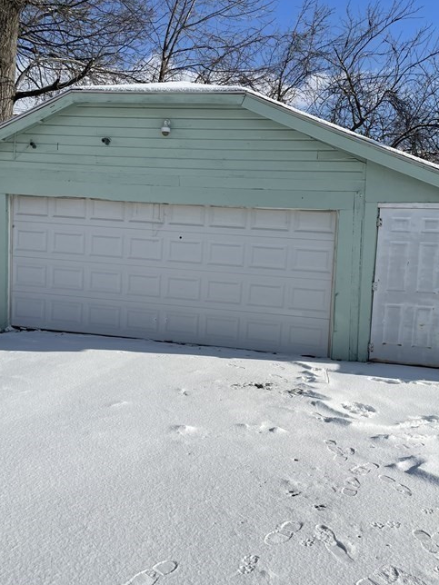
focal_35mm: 31
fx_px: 524
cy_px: 288
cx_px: 215
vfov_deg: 58.3
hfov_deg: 45.4
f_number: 1.6
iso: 32
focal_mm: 4.2
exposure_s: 1/6494
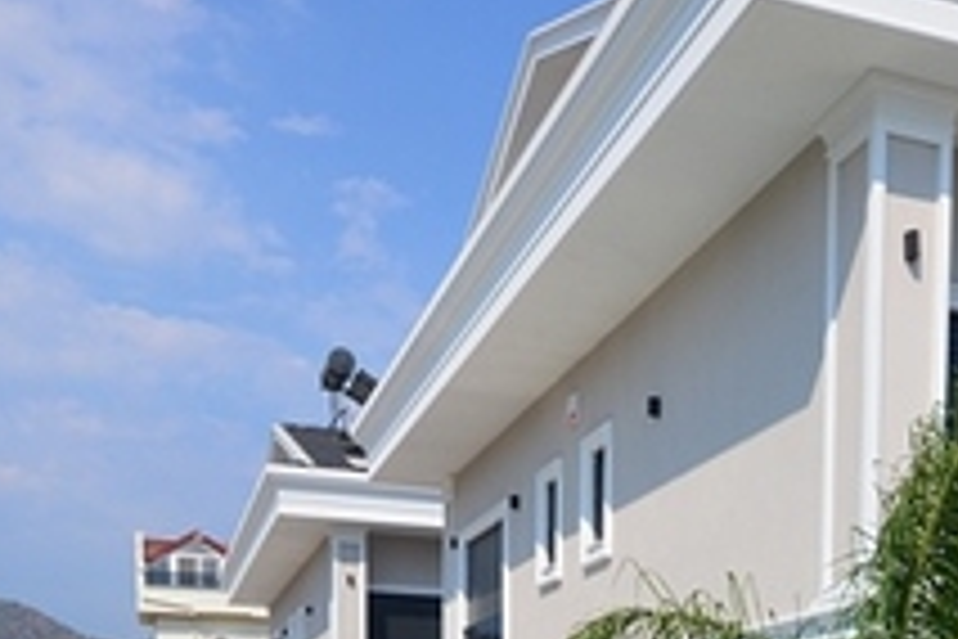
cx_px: 722
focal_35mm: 51
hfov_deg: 37.9
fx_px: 1357
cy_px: 886
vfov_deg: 22.8
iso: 200
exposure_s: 1/400
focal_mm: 10
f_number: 11
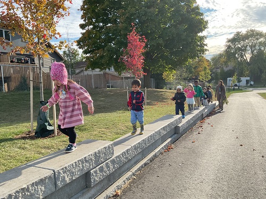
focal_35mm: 29
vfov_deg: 48.2
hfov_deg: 61.7
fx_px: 223
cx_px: 133
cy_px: 100
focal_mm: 3
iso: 16
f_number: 1.8
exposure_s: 1/804
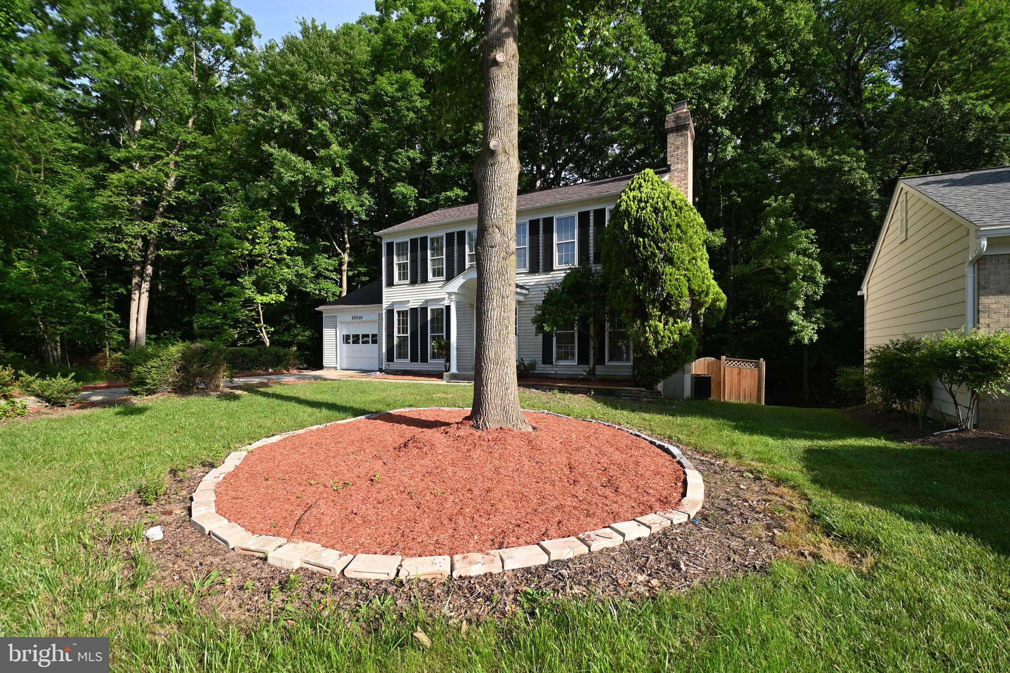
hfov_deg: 100.4
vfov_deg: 77.3
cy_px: 336
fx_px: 421
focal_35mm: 15
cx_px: 505
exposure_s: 1/640
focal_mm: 10
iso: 280
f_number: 7.1
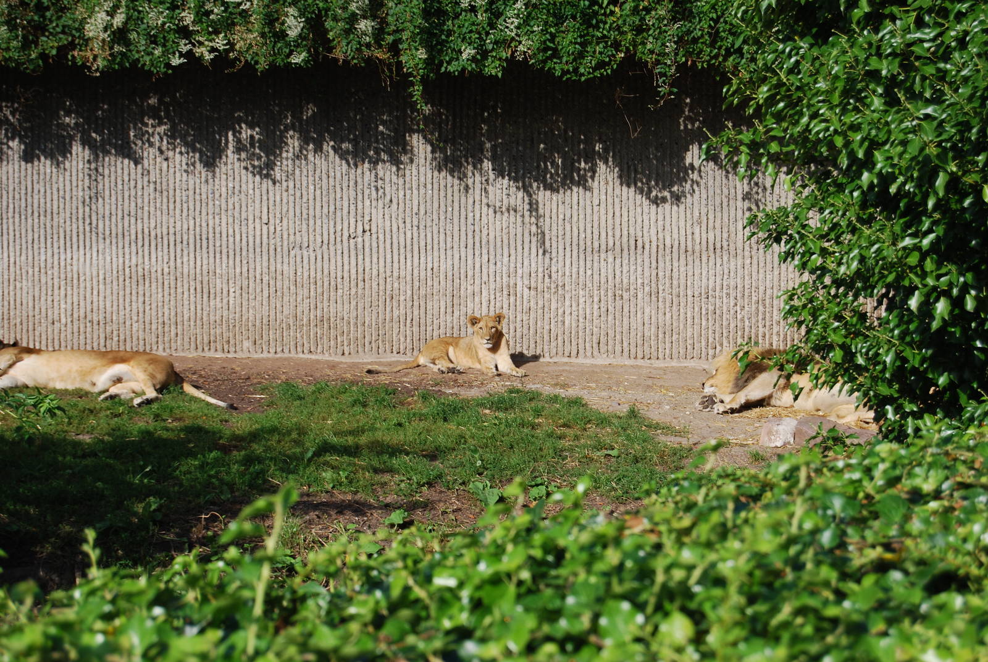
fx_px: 2267
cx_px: 494
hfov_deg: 24.6
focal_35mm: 82
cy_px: 331
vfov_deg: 16.6
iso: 100
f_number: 8
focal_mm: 55
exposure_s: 1/250
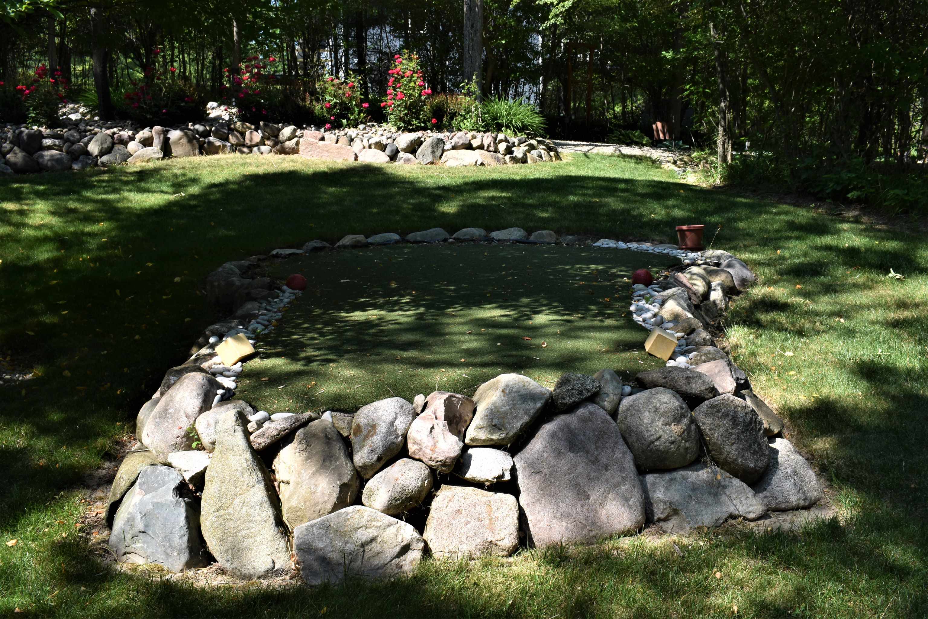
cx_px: 464
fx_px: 889
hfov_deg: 55.1
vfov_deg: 38.4
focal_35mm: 34
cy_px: 310
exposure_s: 1/60
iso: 160
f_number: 16
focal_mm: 23
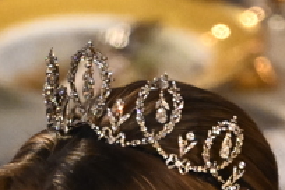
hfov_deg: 0.8
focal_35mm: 2663
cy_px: 560
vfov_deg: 0.5
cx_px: -36
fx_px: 21080
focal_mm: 400
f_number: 2.8
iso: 5000
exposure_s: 1/200
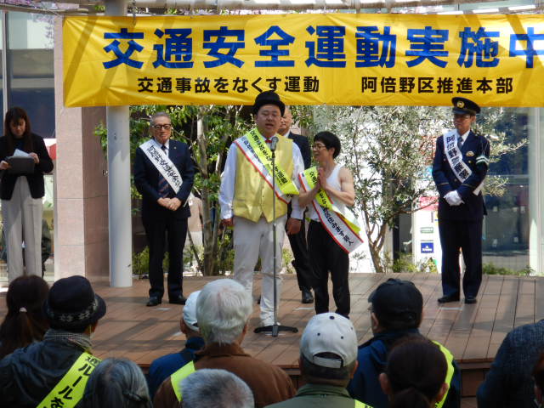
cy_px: 204
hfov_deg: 17.9
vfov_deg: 13.5
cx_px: 272
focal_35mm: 110
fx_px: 1729
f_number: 4.8
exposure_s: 1/125
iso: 125
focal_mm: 19.7
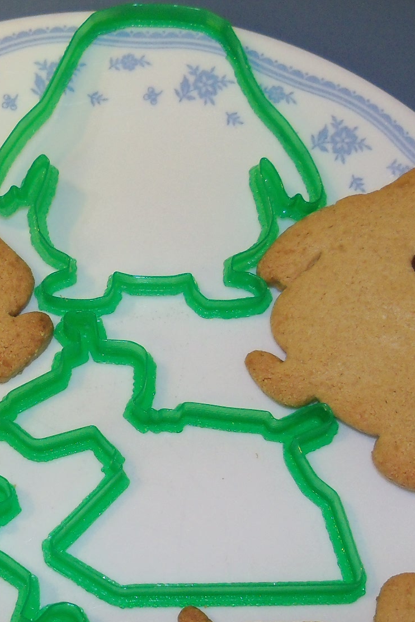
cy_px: 429
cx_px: 91
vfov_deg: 29.8
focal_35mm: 67
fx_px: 1158
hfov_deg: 20.1
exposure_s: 1/30
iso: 200
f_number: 3.5
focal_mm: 6.2
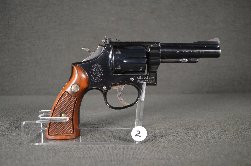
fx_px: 230
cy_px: 83
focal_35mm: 33
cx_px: 126
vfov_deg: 39.8
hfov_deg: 57.3
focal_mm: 22
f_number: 4
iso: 400
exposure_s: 1/60
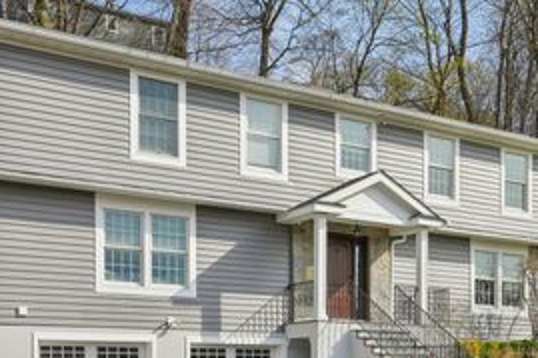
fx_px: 806
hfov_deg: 36.7
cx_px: 334
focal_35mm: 54
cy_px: 263
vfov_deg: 24.8
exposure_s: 1/250
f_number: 8
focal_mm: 29
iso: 100
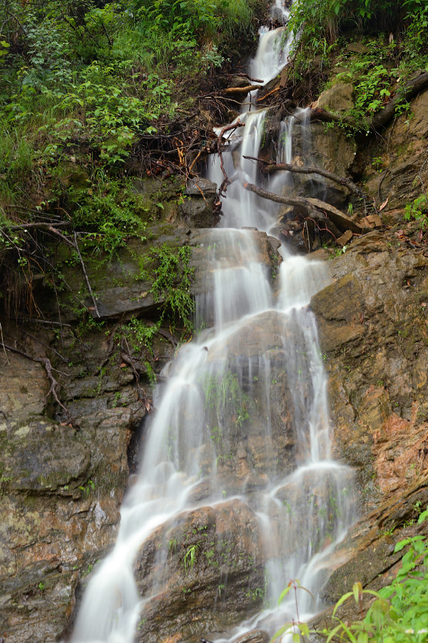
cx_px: 214
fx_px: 892
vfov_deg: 39.6
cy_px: 322
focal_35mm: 50
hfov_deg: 27.0
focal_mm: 50
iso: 50
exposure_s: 1
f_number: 11
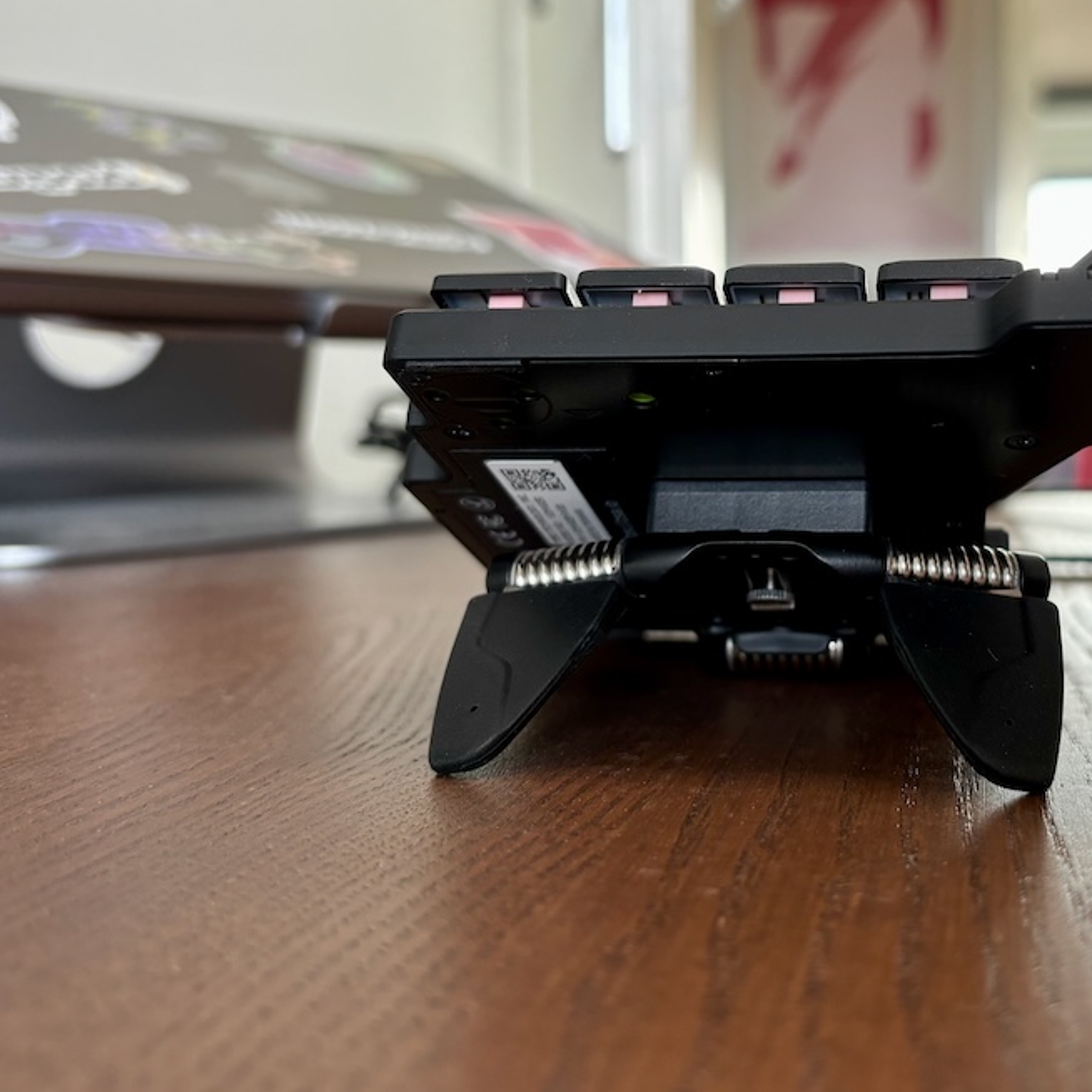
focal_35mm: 36
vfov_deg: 46.0
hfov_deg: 45.0
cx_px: 773
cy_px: 504
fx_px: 1285
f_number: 1.6
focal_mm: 5.96
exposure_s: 1/73
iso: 125
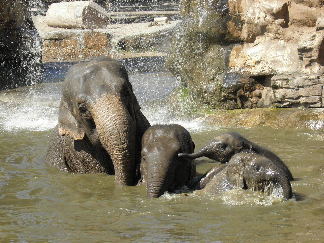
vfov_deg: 8.5
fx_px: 1629
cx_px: 160
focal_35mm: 174
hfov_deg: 11.4
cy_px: 124
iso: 160
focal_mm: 29.72
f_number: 4.4
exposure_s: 1/640
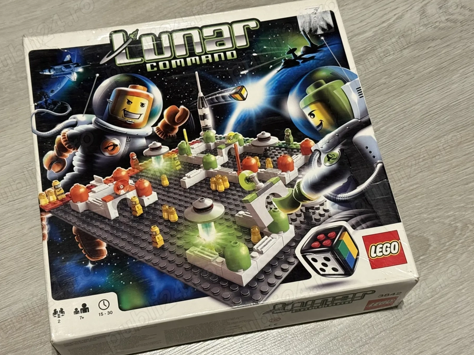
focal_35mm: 53
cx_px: 221
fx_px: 726
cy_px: 182
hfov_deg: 36.2
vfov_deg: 27.5
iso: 250
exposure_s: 1/33
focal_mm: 6.76
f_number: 1.78
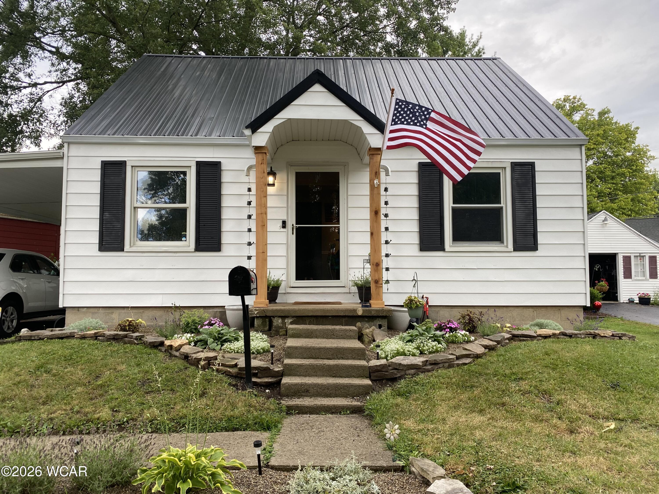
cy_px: 247
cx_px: 330
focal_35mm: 26
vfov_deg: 53.1
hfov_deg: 67.3
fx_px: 495
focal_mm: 4.25
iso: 32
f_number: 1.8
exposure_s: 1/127
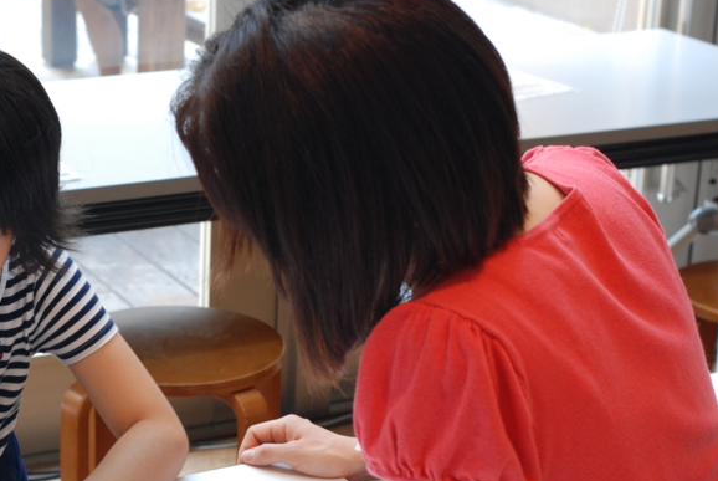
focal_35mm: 91
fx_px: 1815
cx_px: 200
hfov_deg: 22.2
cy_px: 288
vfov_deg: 15.1
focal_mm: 35
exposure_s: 1/100
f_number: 5
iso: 400
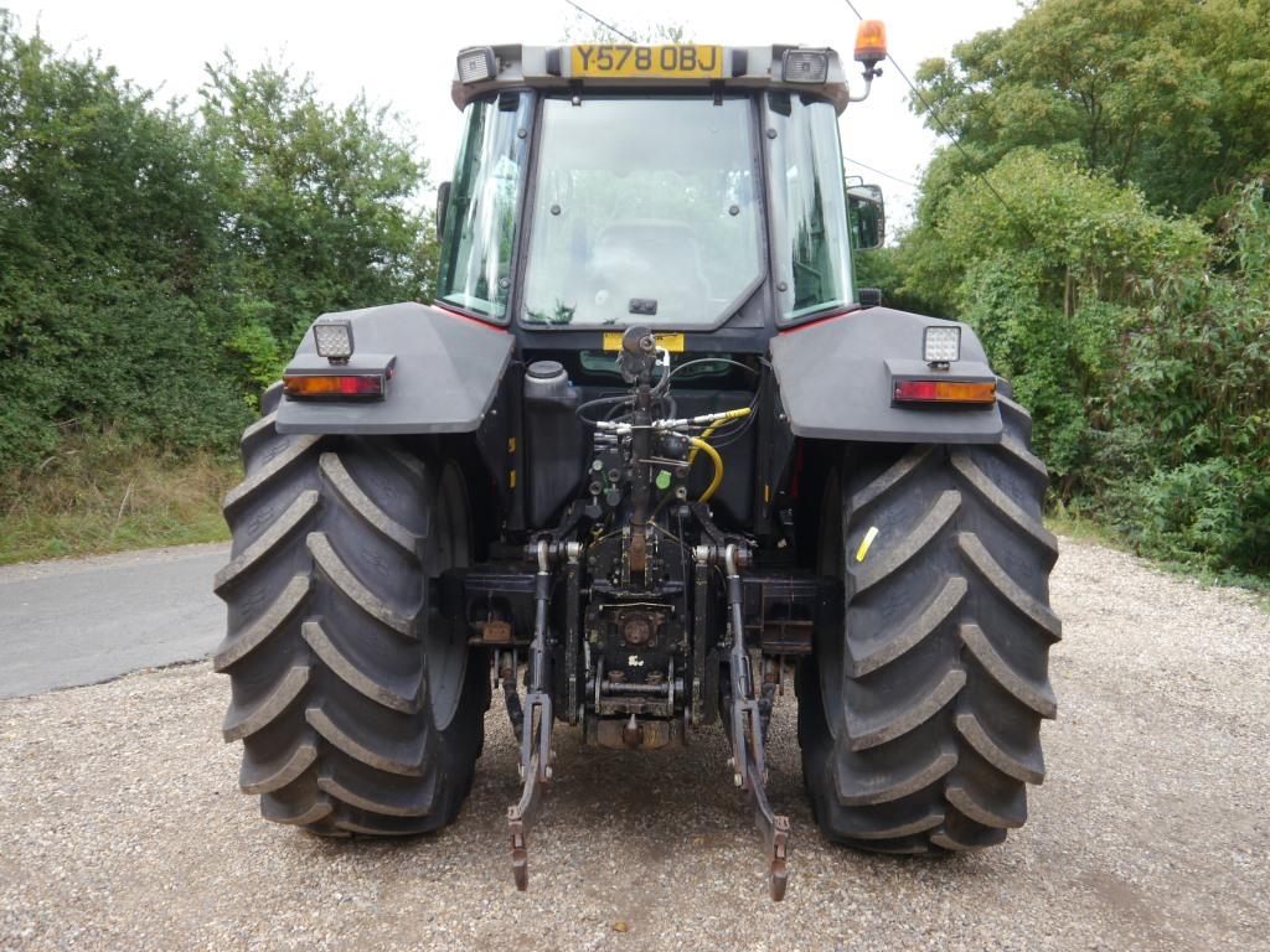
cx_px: 635
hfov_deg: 60.0
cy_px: 476
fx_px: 1101
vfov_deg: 46.8
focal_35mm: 30
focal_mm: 15
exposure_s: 1/125
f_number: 3.5
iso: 160
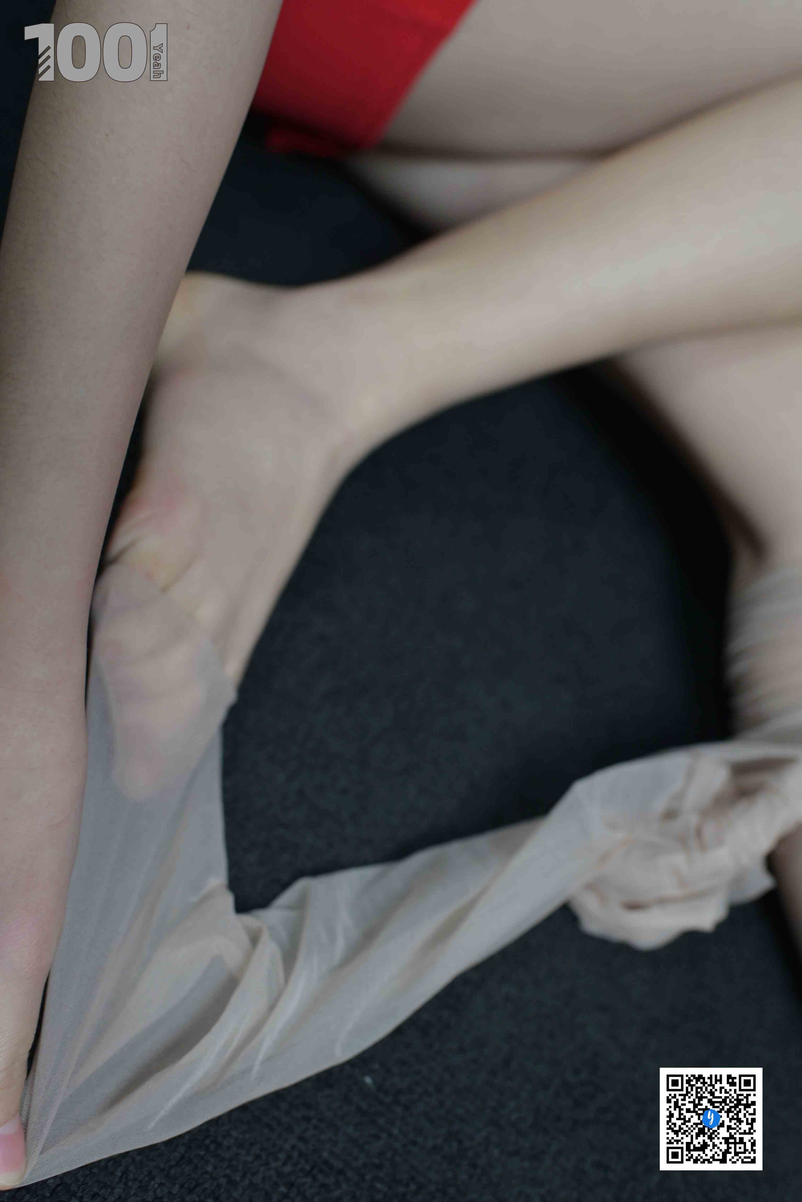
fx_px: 1169
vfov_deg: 54.4
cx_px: 401
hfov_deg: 37.9
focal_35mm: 35
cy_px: 601
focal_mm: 35
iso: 800
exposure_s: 1/160
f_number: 4
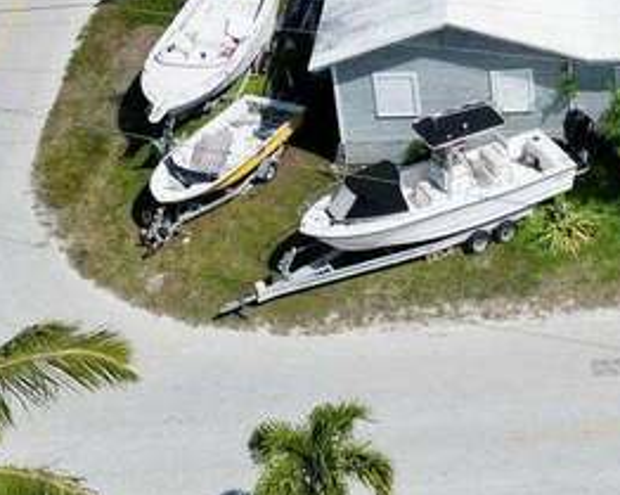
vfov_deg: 17.1
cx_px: 655
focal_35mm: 86
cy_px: -81
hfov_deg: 21.3
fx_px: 1576
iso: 150
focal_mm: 6.72
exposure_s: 1/6000
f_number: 1.7
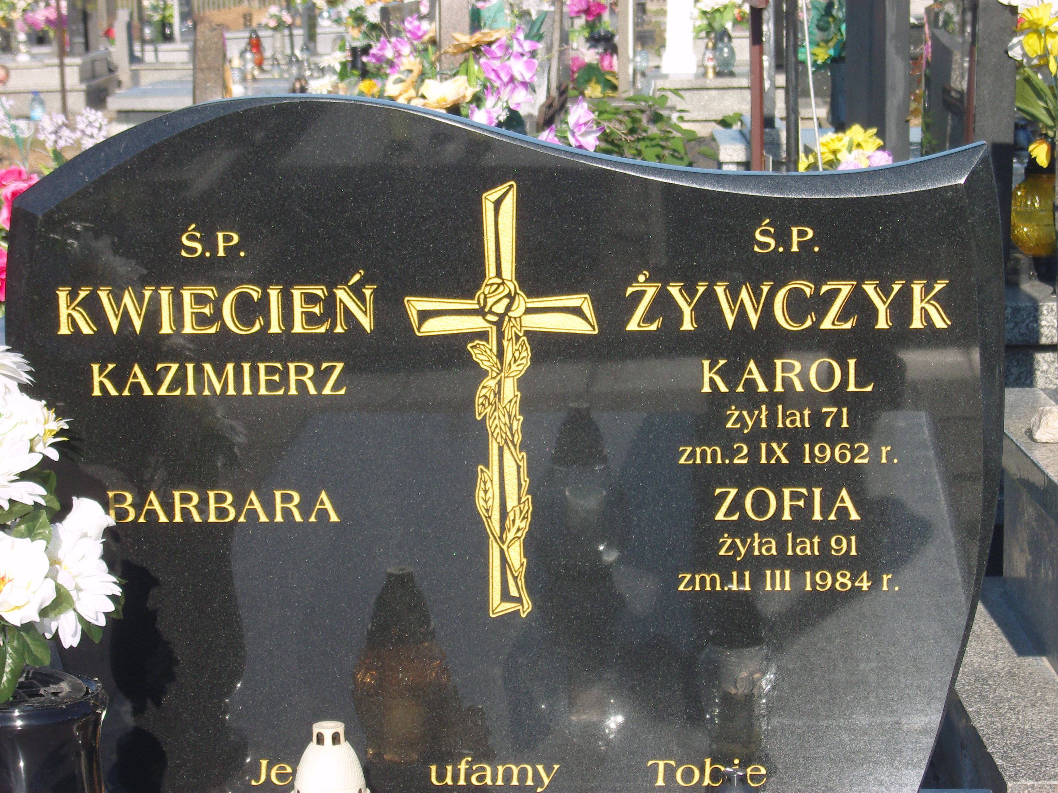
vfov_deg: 14.5
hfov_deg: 19.3
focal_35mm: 102
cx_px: 529
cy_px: 396
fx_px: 3118
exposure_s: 1/400
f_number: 5.2
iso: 100
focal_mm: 21.9
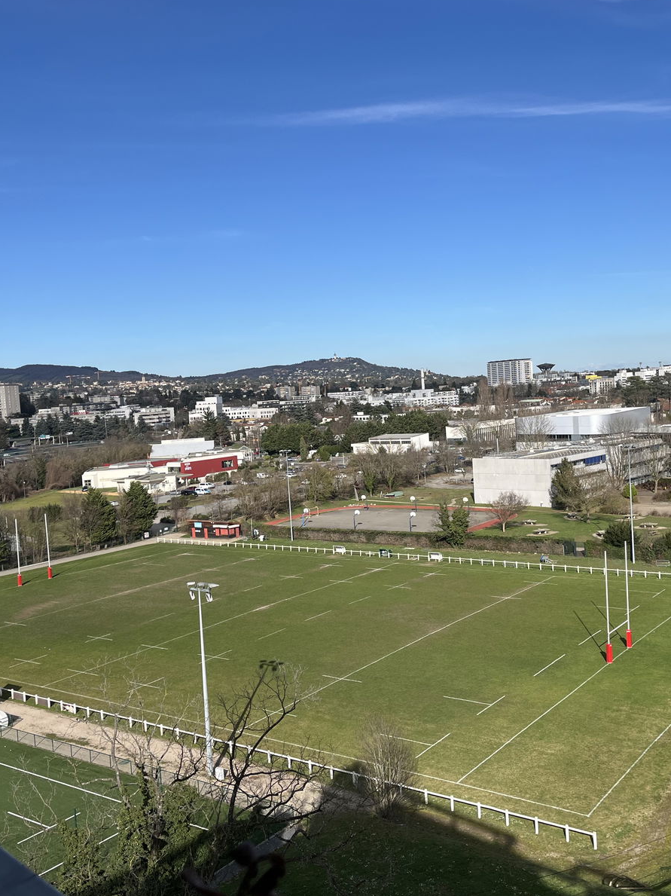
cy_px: 447
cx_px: 371
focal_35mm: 35
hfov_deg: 40.6
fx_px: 905
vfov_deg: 52.6
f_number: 1.6
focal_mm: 5.1
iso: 50
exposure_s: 1/4484
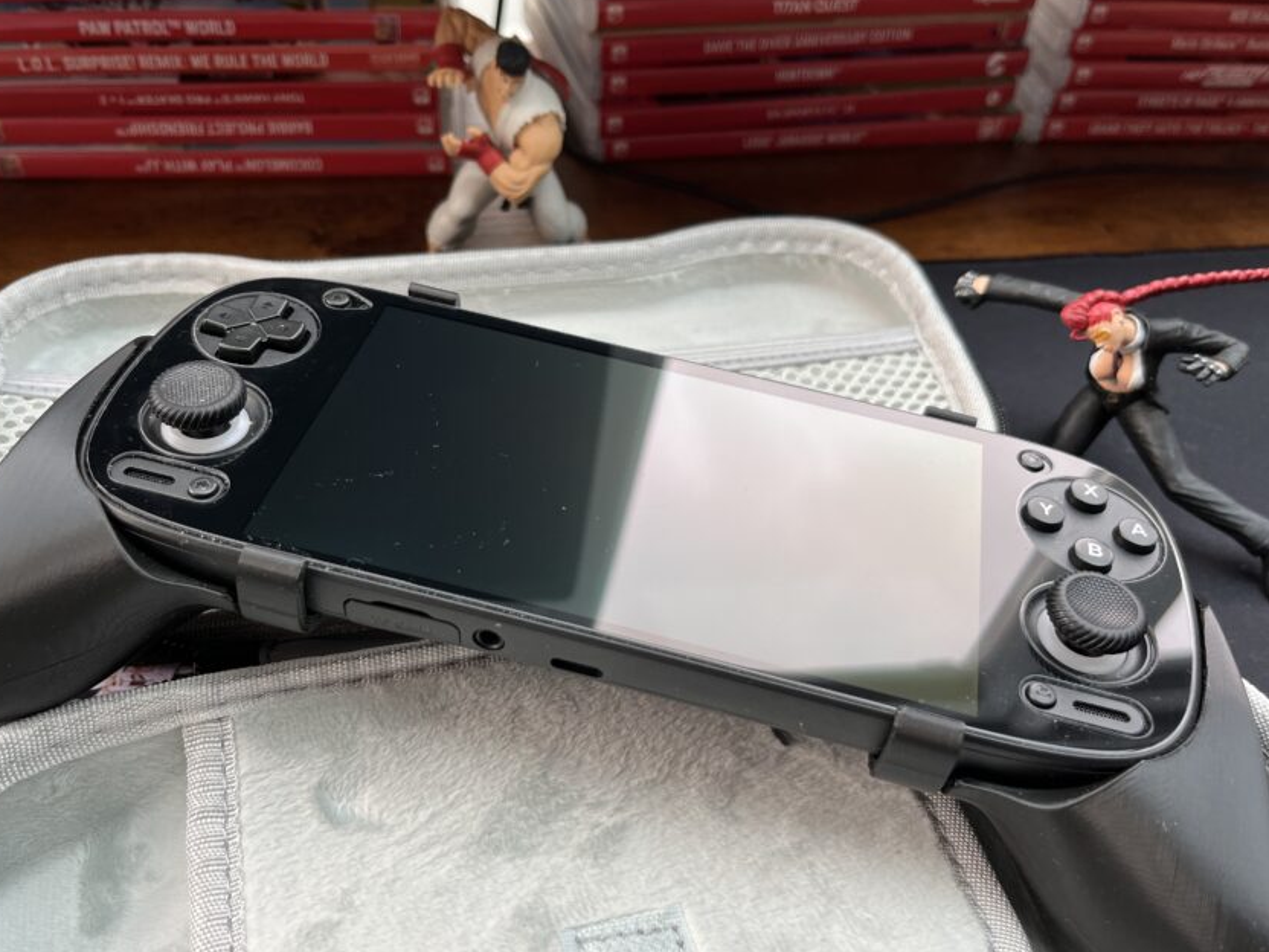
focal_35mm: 32
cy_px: 540
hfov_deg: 56.8
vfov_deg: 44.1
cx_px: 613
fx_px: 1173
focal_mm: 5.1
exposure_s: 1/121
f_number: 1.6
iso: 80
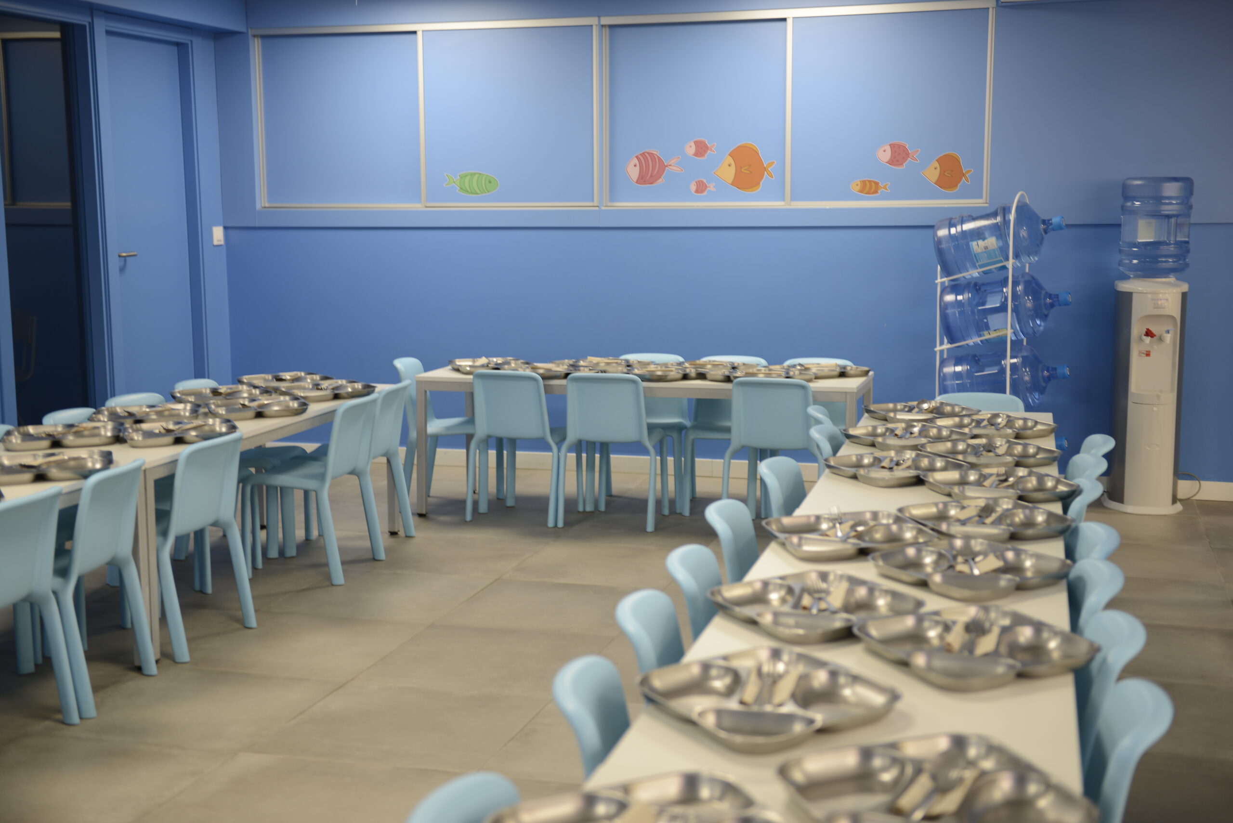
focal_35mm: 48
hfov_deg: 41.1
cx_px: 616
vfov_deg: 28.1
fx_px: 1645
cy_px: 412
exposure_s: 1/30
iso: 125
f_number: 2.8
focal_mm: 48
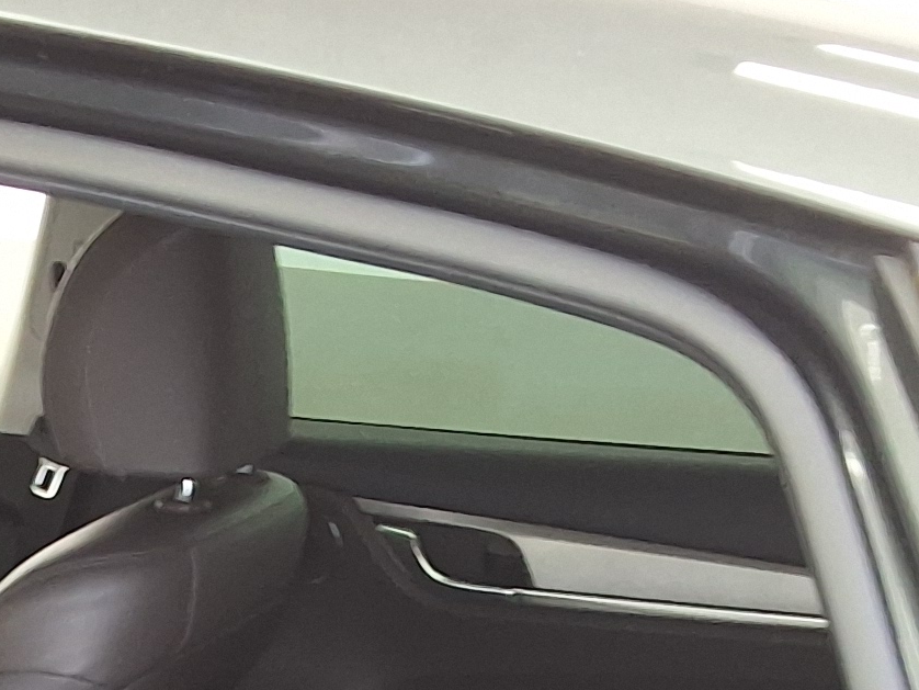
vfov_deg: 12.3
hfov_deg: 17.3
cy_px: 1287
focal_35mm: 109
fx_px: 2895
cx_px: -150
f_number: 1.9
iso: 80
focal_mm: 2.91
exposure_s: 1/40
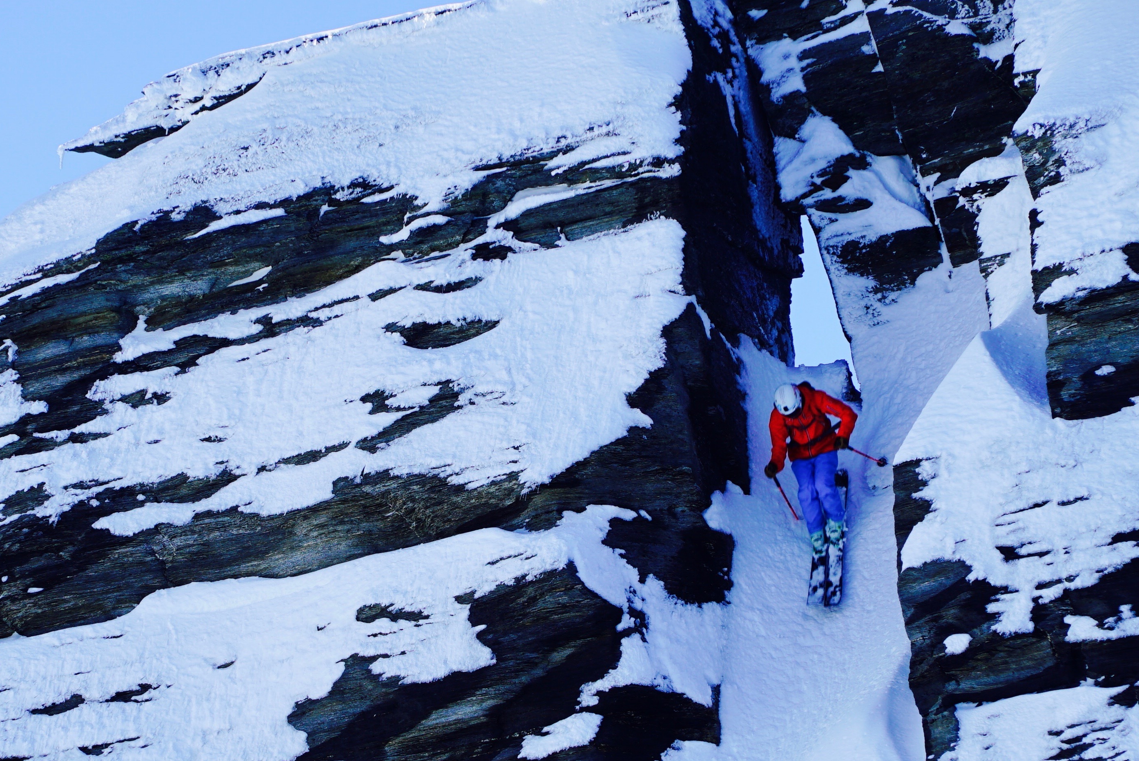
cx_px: 470
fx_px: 9528
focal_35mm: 301
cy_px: 545
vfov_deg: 4.6
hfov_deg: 6.8
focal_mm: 198
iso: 100
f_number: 9
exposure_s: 1/200
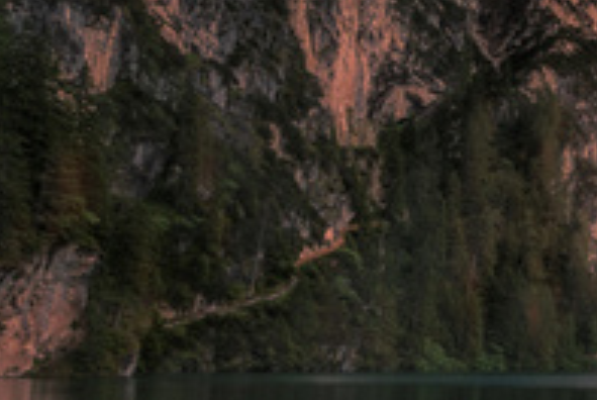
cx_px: 1492
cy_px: 171
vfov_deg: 19.2
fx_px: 1179
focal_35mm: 71
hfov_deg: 14.5
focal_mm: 14
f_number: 11
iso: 50
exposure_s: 1/160
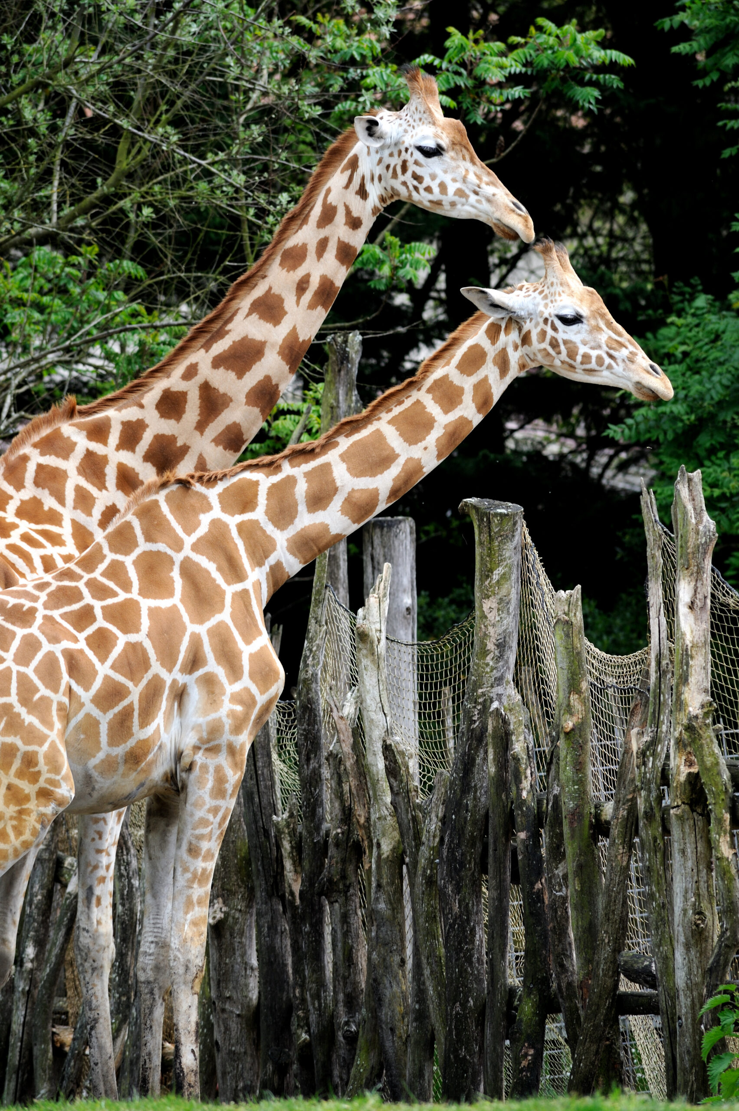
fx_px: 9251
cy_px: 556
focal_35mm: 300
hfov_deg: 4.6
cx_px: 370
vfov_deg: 6.9
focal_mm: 300
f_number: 6.7
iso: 400
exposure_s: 1/750
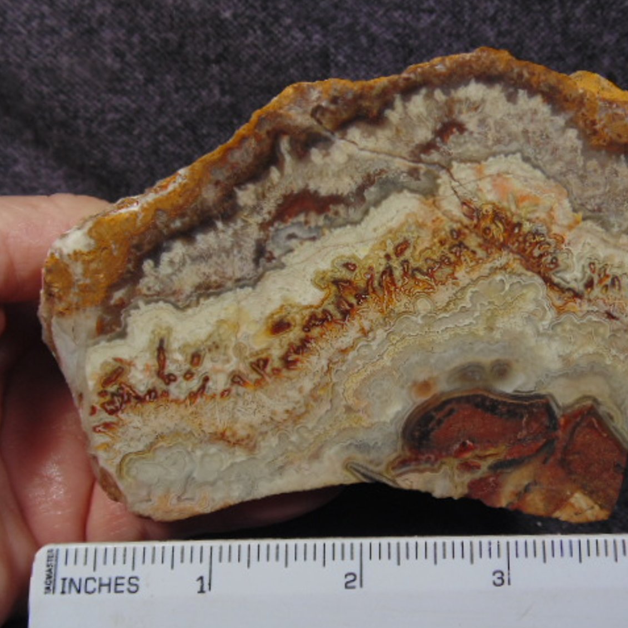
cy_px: 314
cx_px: 376
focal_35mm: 32
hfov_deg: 50.8
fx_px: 657
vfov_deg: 51.1
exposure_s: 1/125
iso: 80
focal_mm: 4.8
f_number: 3.2
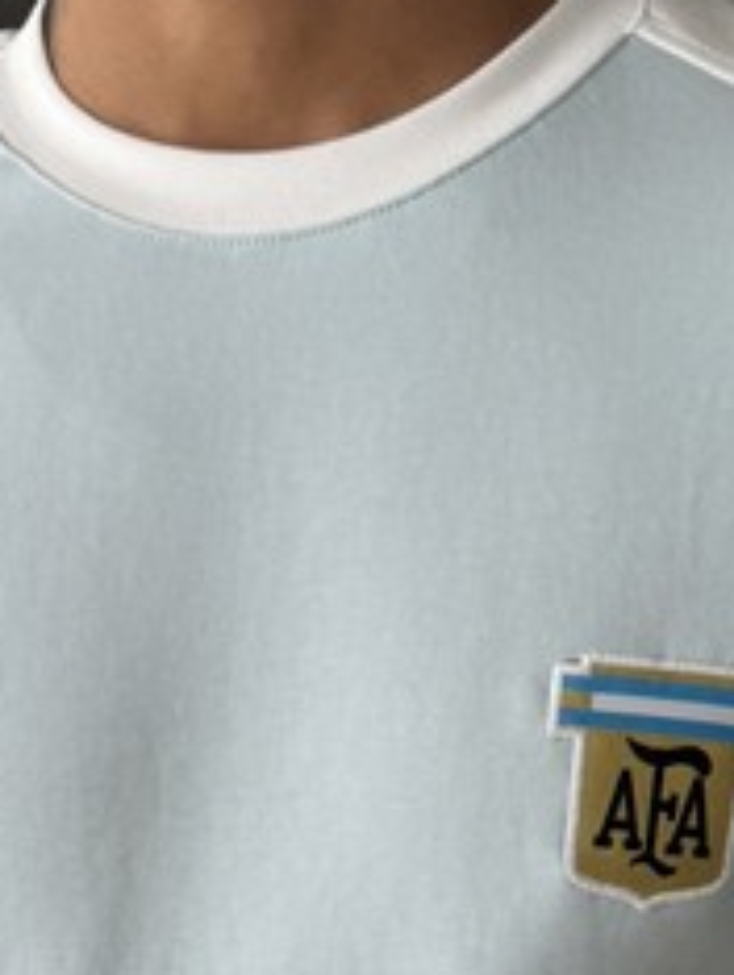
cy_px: 1342
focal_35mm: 82
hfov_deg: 18.0
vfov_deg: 21.1
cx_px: 254
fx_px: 2314
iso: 64
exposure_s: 1/262
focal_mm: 6.76
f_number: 1.78
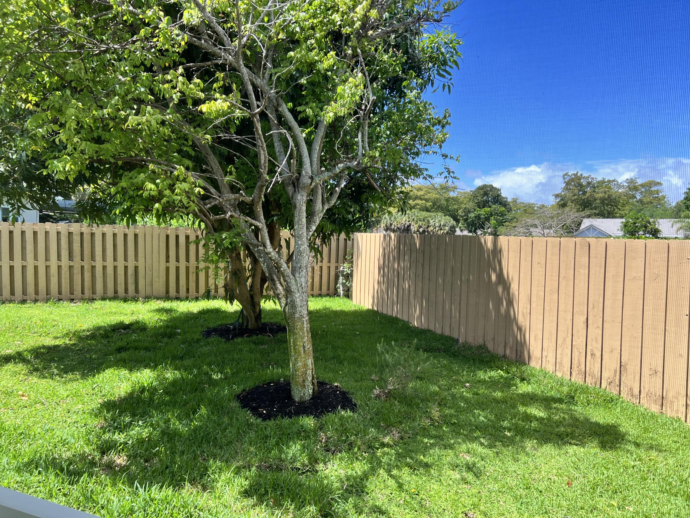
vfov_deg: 53.1
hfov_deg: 67.3
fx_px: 518
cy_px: 259
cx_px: 345
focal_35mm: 26
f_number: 1.5
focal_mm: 5.7
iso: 50
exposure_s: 1/1100
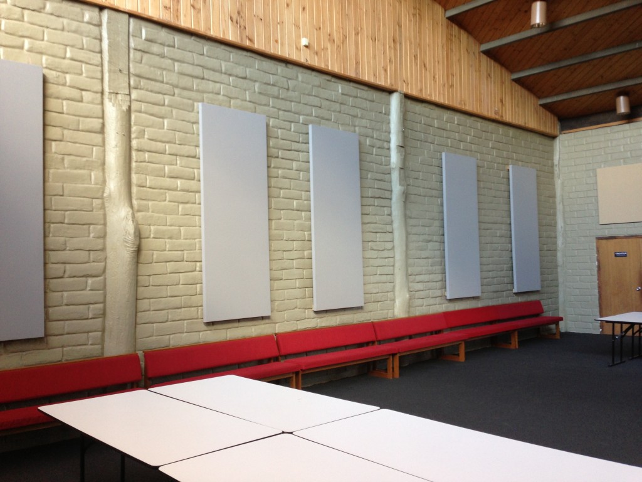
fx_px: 612
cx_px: 321
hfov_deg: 55.4
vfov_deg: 42.9
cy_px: 241
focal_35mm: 33
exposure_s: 1/20
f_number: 2.4
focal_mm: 4.13
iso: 80
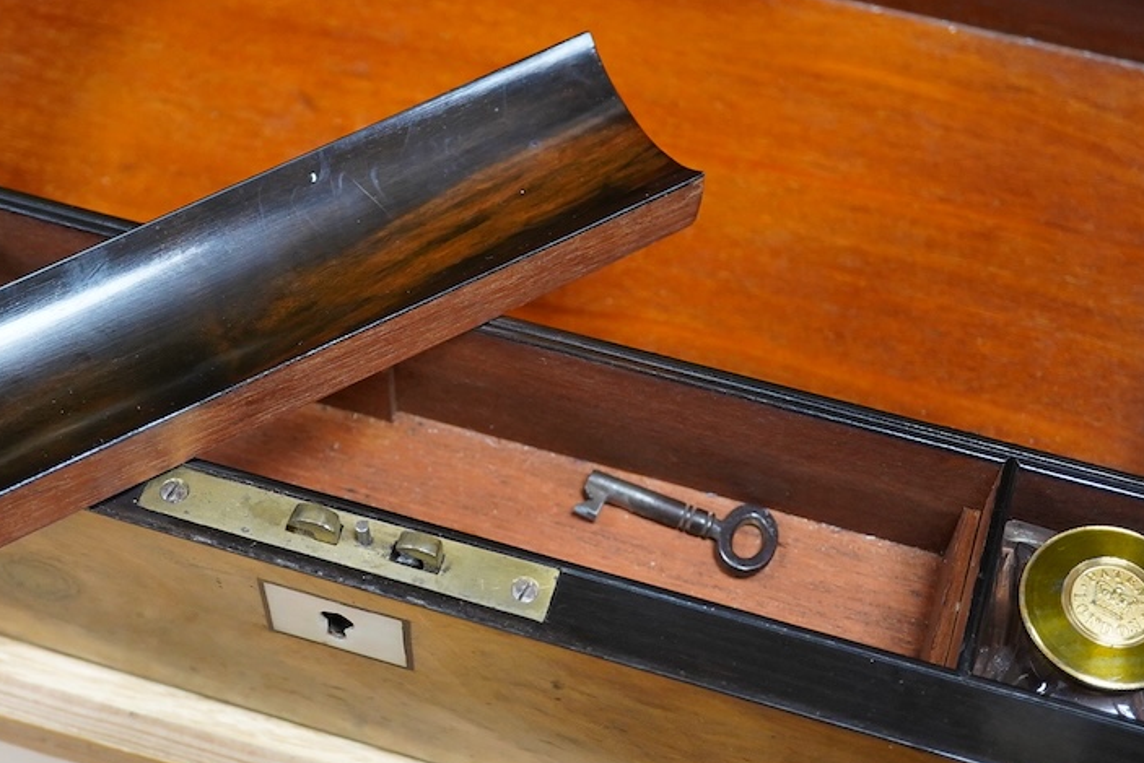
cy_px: 356
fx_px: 2288
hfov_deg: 27.9
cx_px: 372
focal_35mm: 72
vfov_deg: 18.9
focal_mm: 30
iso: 2500
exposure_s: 1/160
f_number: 5
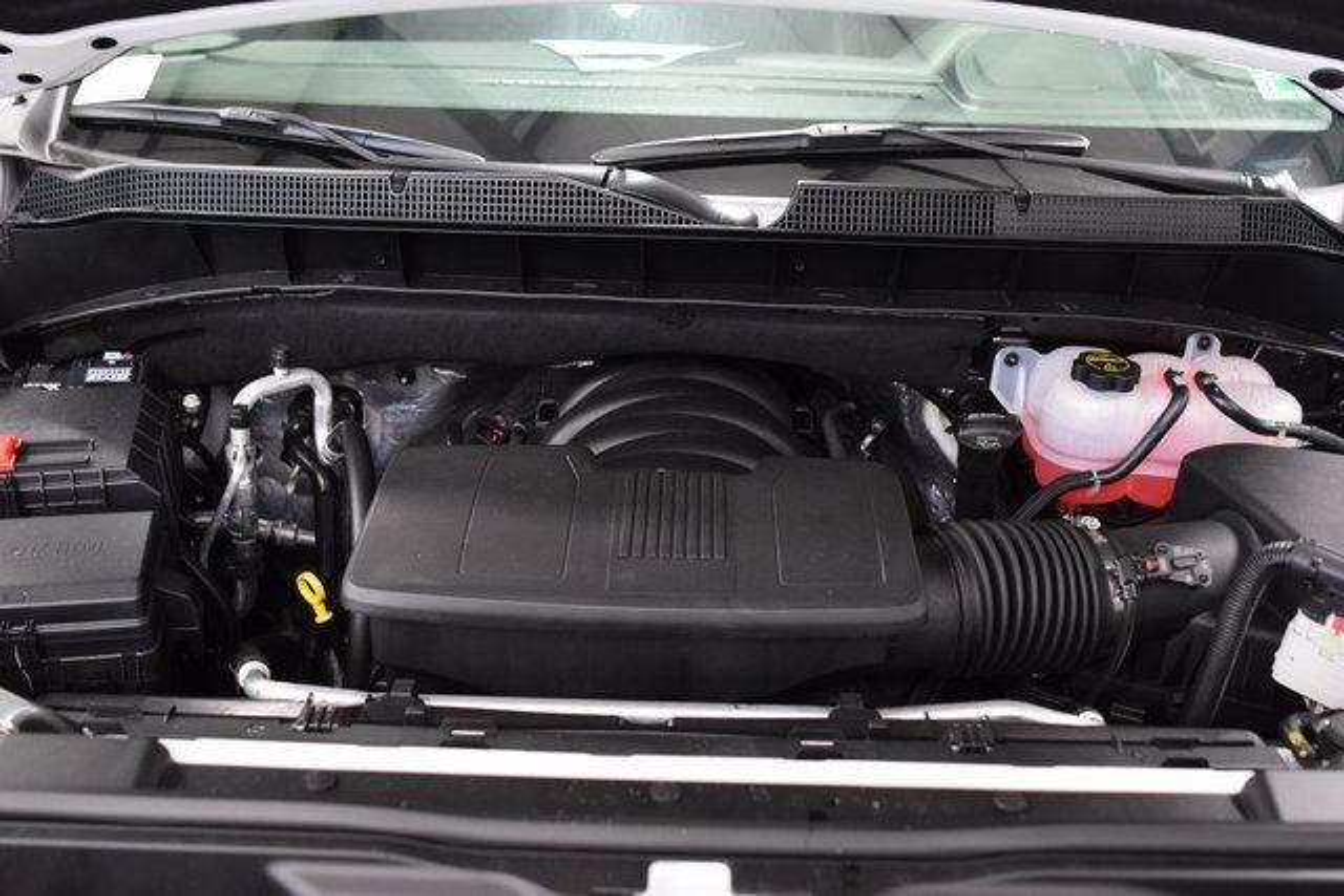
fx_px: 1344
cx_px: 672
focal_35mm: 36
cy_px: 448
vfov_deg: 36.9
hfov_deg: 53.1
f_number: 2.8
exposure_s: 1/50
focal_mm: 24
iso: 1600
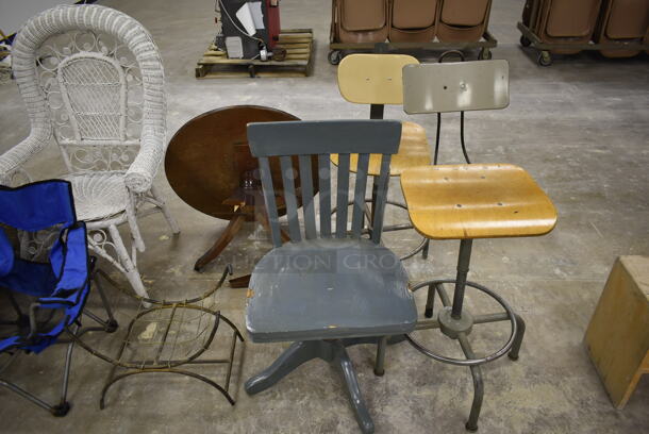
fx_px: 487
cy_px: 217
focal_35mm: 27
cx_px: 324
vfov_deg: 48.0
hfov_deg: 67.3
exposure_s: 1/30
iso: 360
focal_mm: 18
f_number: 3.5
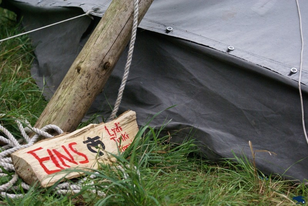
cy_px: 103
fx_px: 642
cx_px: 154
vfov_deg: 18.2
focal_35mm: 75
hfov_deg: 27.0
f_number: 5.6
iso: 400
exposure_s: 1/1250
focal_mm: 50
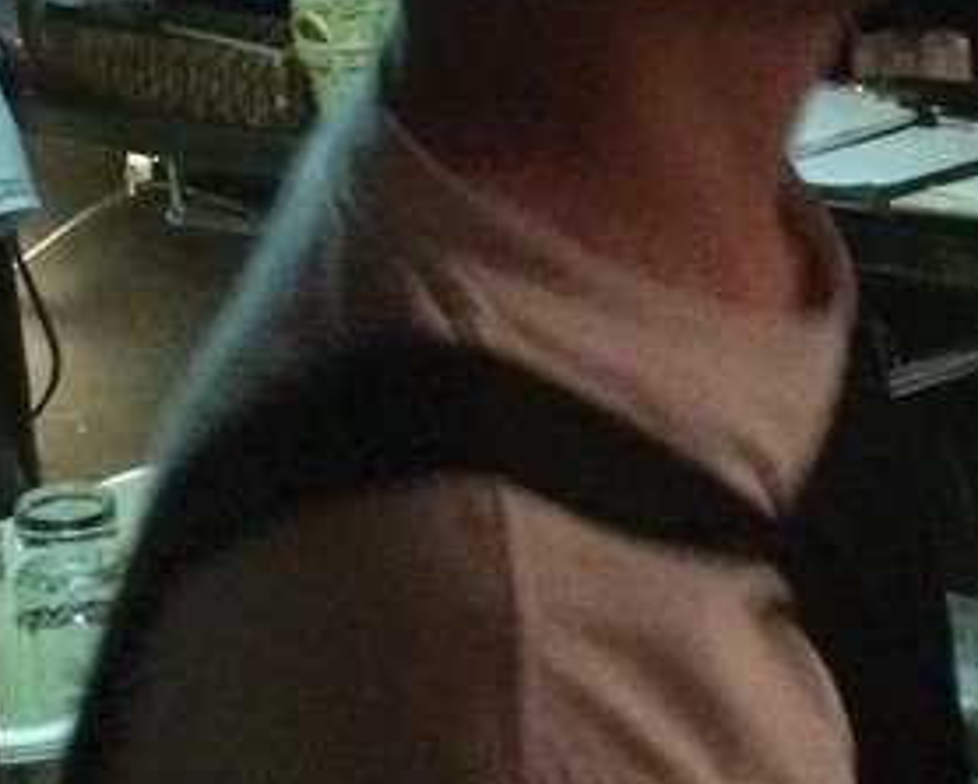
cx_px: 665
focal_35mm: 122
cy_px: 74
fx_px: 3535
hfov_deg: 15.7
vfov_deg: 12.6
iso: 800
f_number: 2.2
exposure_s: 1/15
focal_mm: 4.15
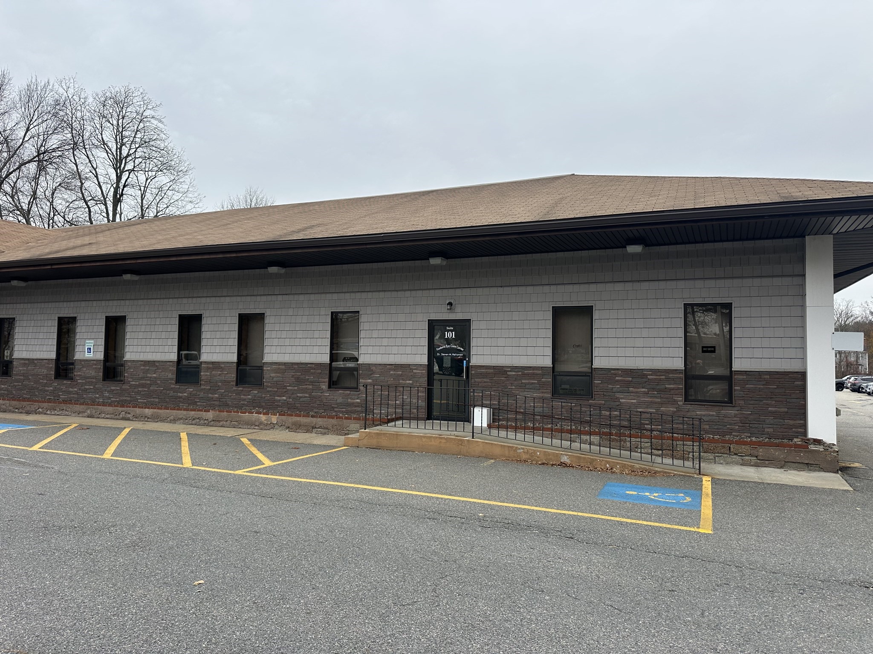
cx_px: 436
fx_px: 605
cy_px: 327
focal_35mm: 24
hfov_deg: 71.6
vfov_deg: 56.8
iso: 80
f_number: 1.78
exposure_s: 1/952
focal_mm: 6.86
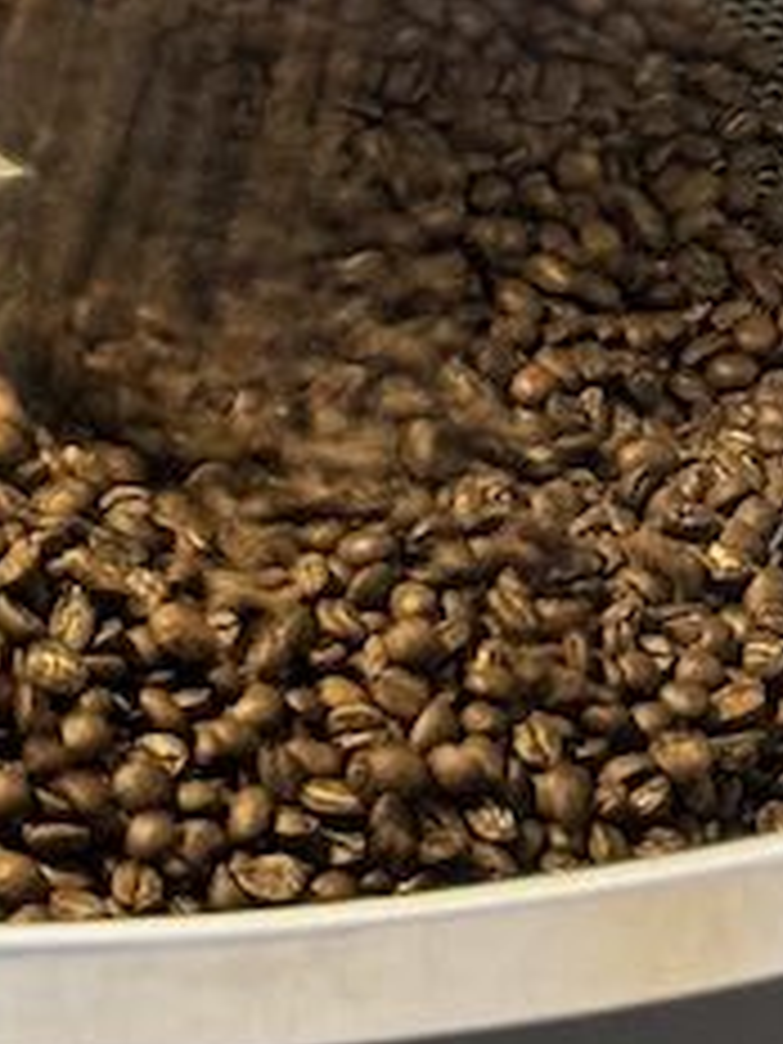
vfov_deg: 8.4
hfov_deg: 6.6
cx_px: -243
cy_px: -1035
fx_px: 6726
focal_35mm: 223
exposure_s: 1/33
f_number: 1.78
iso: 500
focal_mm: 6.76
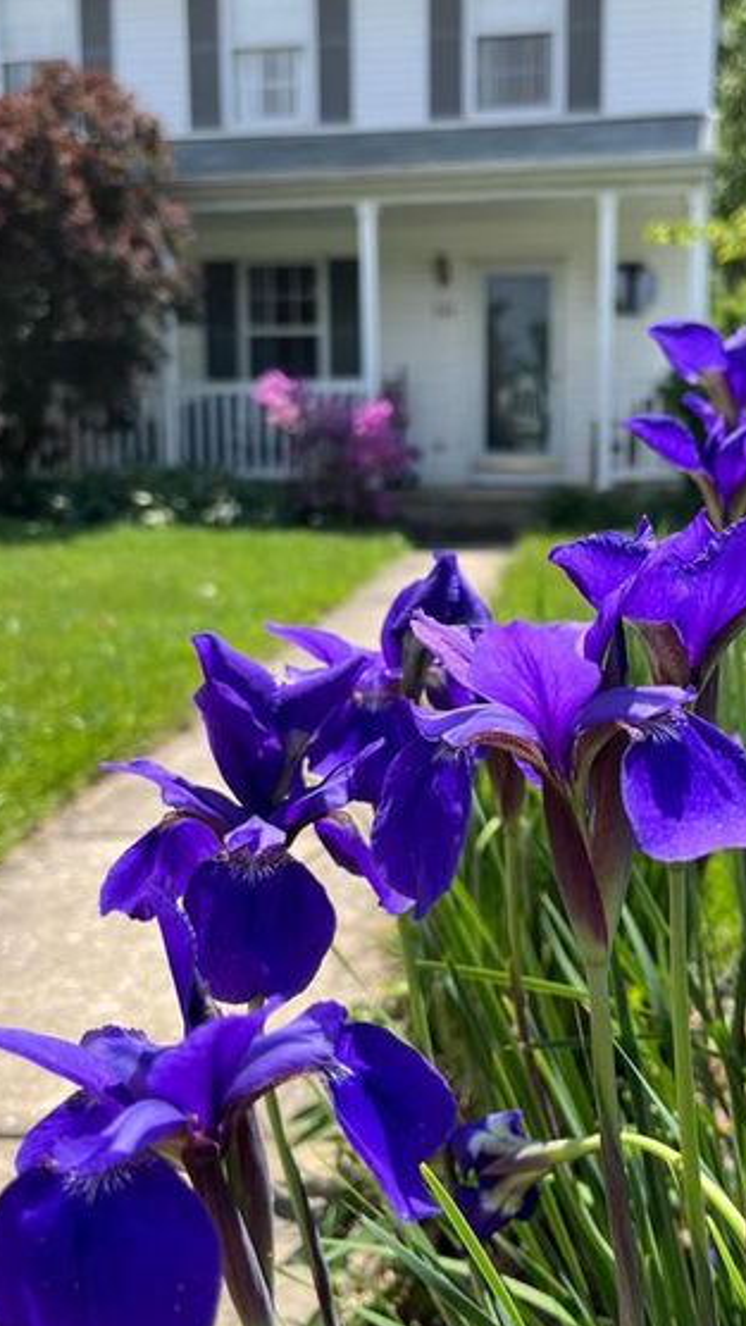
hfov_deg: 34.3
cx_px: 503
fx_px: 1195
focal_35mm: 34
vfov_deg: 58.0
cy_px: 640
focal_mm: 5.1
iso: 50
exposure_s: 1/1623
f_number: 1.6
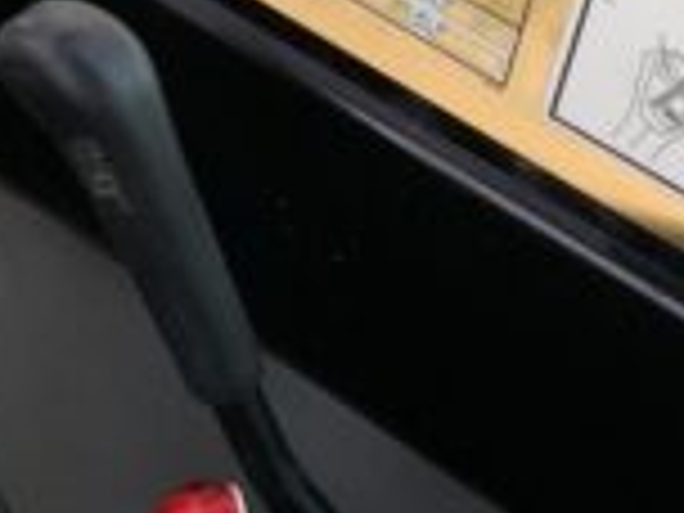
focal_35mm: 122
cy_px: -135
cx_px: 112
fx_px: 2411
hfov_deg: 16.0
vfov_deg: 11.8
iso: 250
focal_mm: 3
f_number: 1.8
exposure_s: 1/30
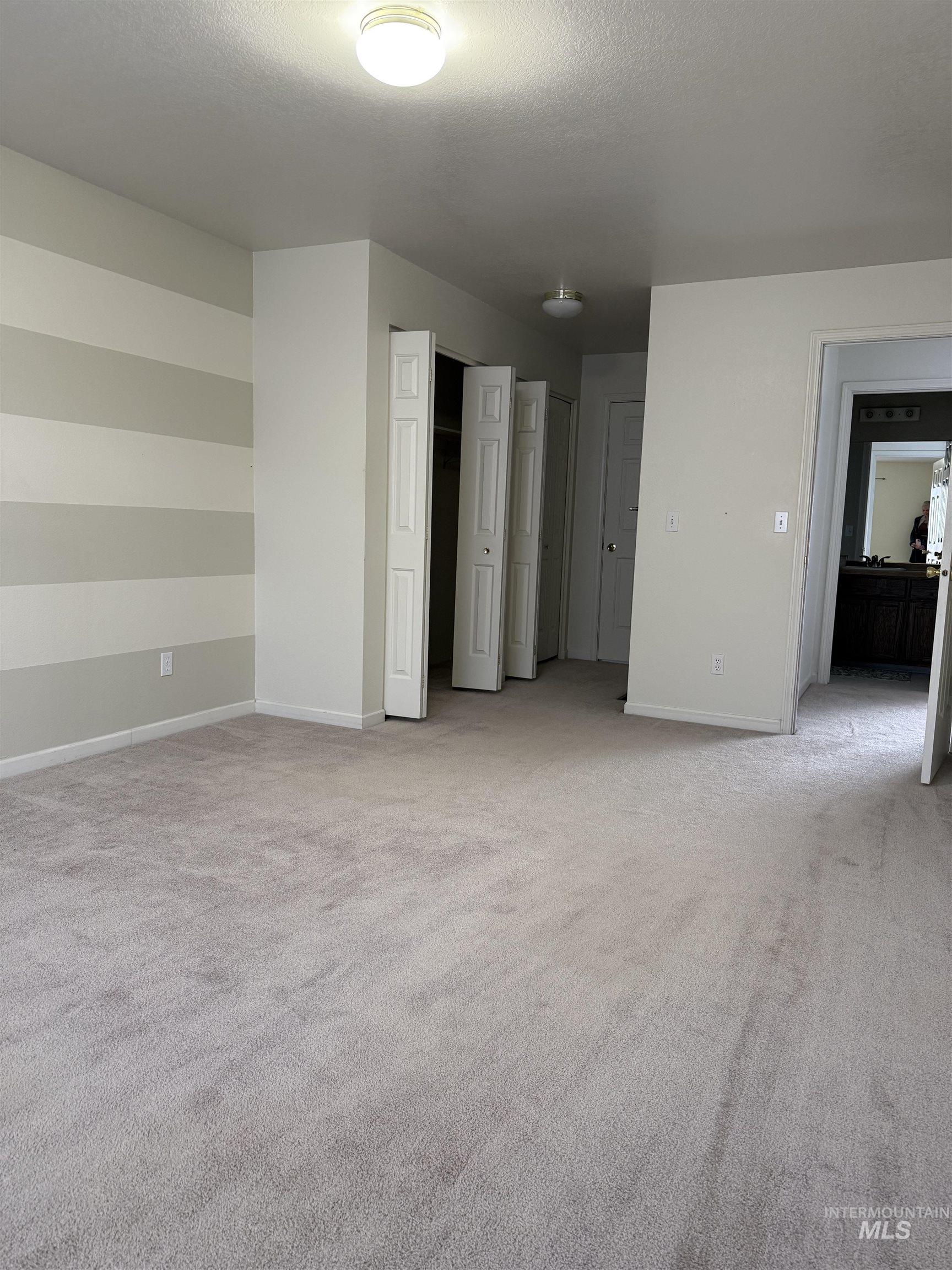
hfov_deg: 56.8
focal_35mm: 24
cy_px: 635
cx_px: 476
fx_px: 880
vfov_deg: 71.6
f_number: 1.78
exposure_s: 1/60
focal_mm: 6.76
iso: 200
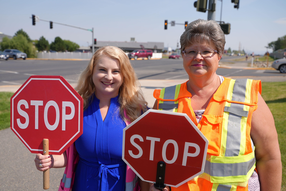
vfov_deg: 41.2
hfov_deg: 58.7
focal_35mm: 32
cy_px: 96
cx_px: 143
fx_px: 254
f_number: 4.5
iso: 80
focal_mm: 32
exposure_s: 1/640
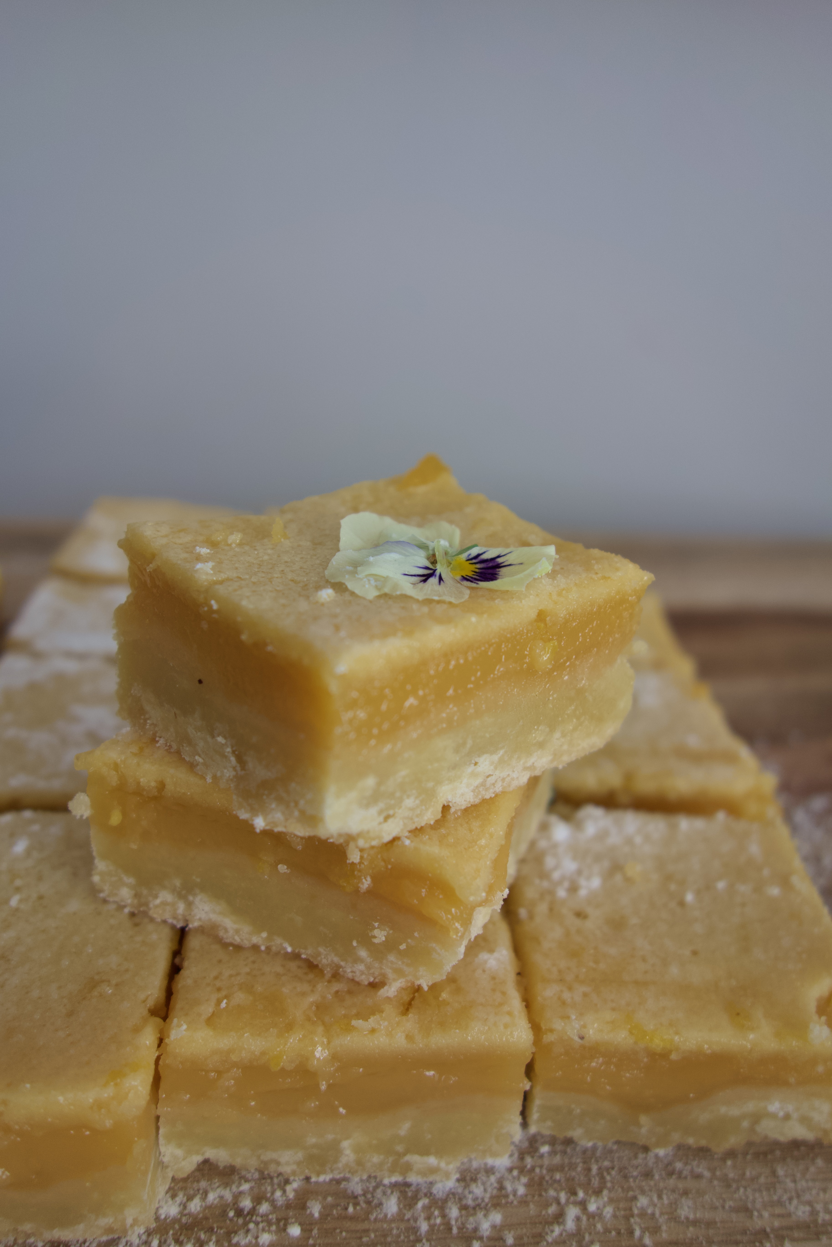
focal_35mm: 28
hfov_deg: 46.4
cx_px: 416
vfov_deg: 65.5
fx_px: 971
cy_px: 624
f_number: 2.8
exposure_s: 1/100
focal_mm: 10.4
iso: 125
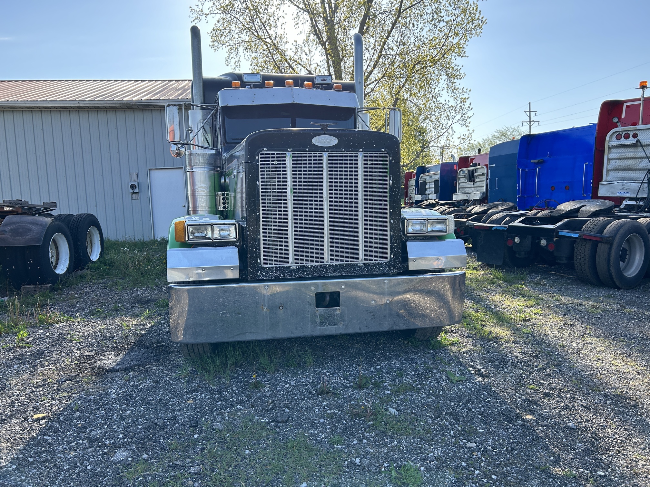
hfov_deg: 67.3
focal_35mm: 26
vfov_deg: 53.1
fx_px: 488
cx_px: 325
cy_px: 244
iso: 50
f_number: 1.5
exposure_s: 1/1488
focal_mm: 5.7
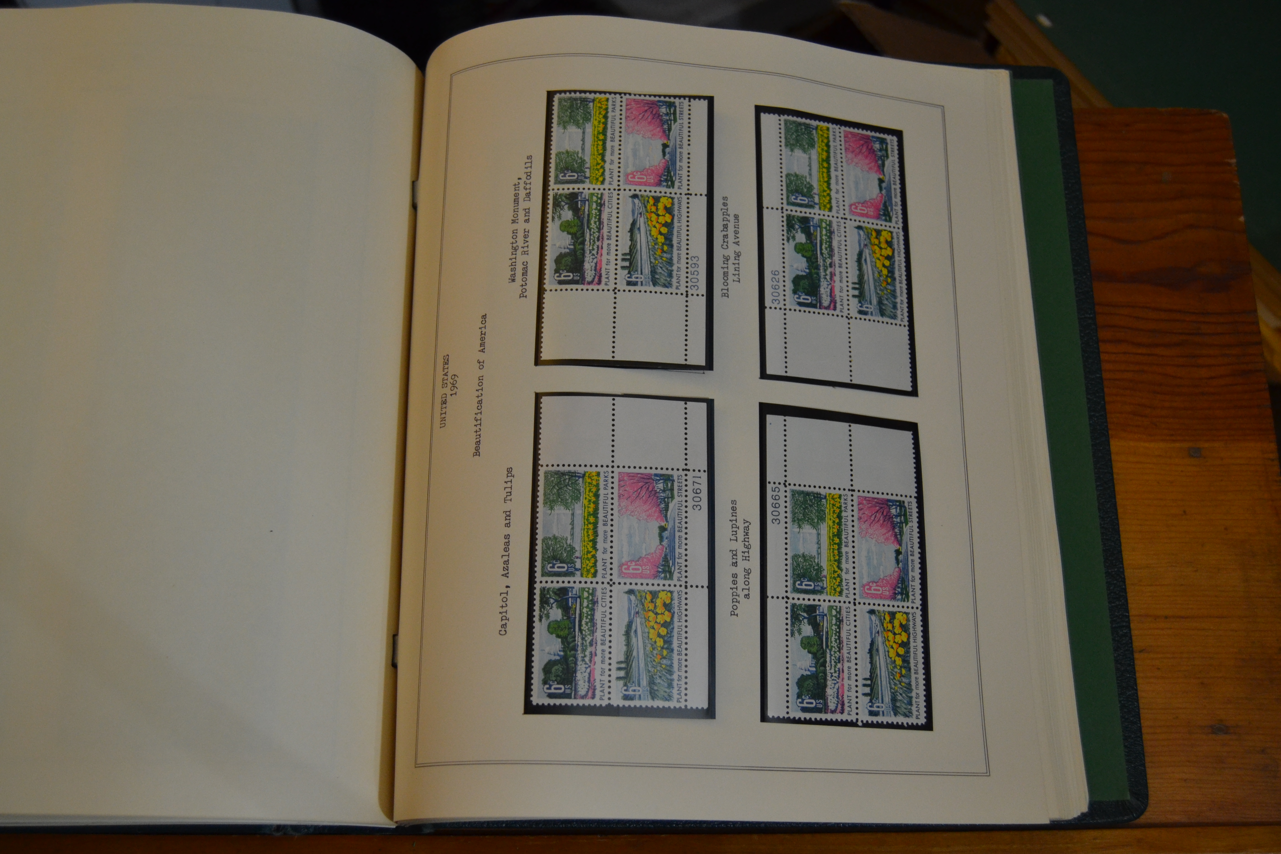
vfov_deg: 34.2
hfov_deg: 49.6
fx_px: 1388
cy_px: 427
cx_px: 640
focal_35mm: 39
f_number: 4
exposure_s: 1/60
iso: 1000
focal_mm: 26
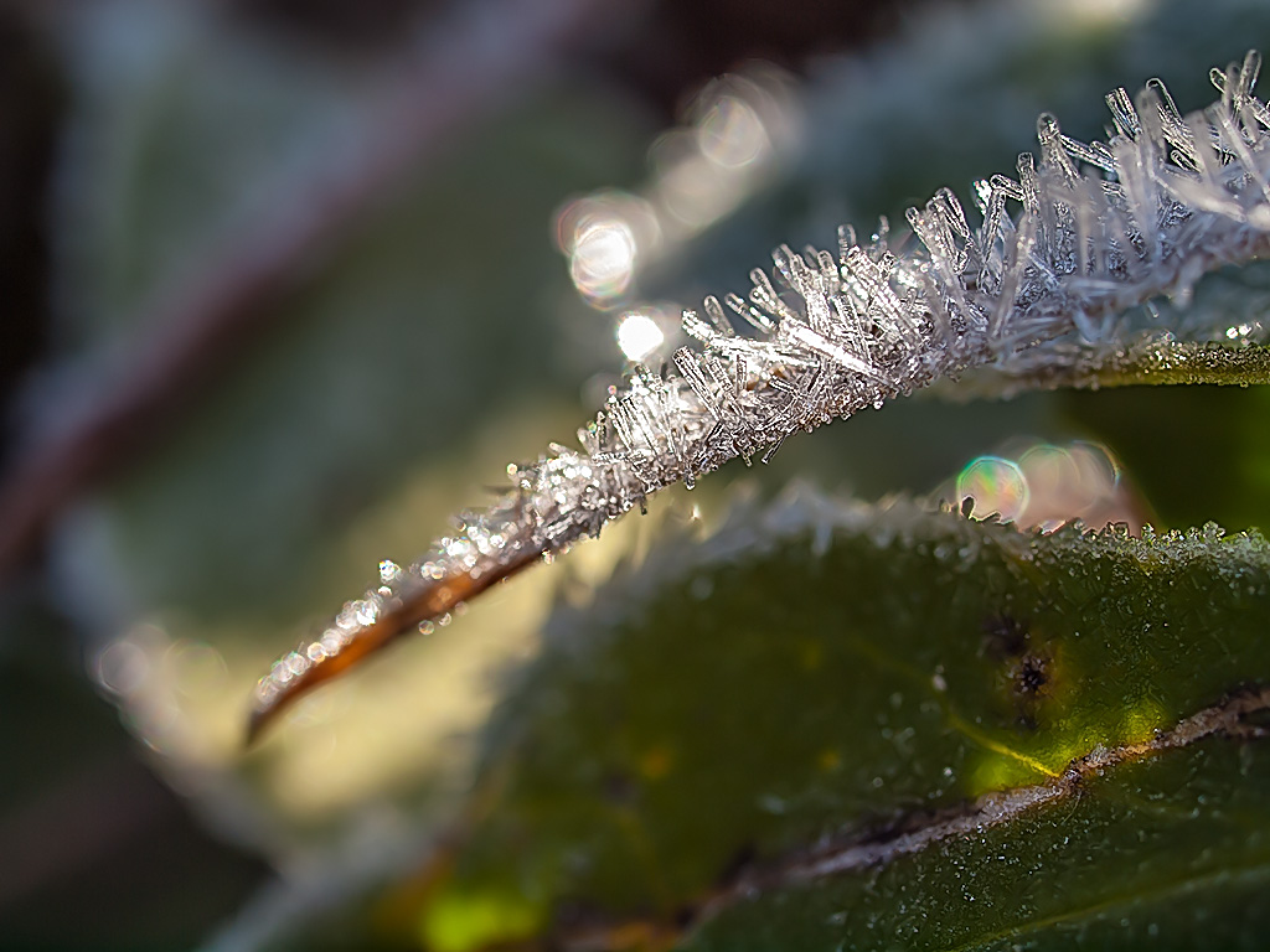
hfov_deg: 27.8
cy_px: 476
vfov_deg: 21.0
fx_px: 2568
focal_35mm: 70
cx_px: 635
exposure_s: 1/160
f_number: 7.1
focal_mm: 35
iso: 200
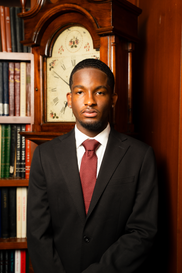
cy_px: 136
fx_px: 349
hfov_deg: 29.2
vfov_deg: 42.7
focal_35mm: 46
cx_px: 91
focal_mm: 46
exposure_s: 1/250
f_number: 5.6
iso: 125
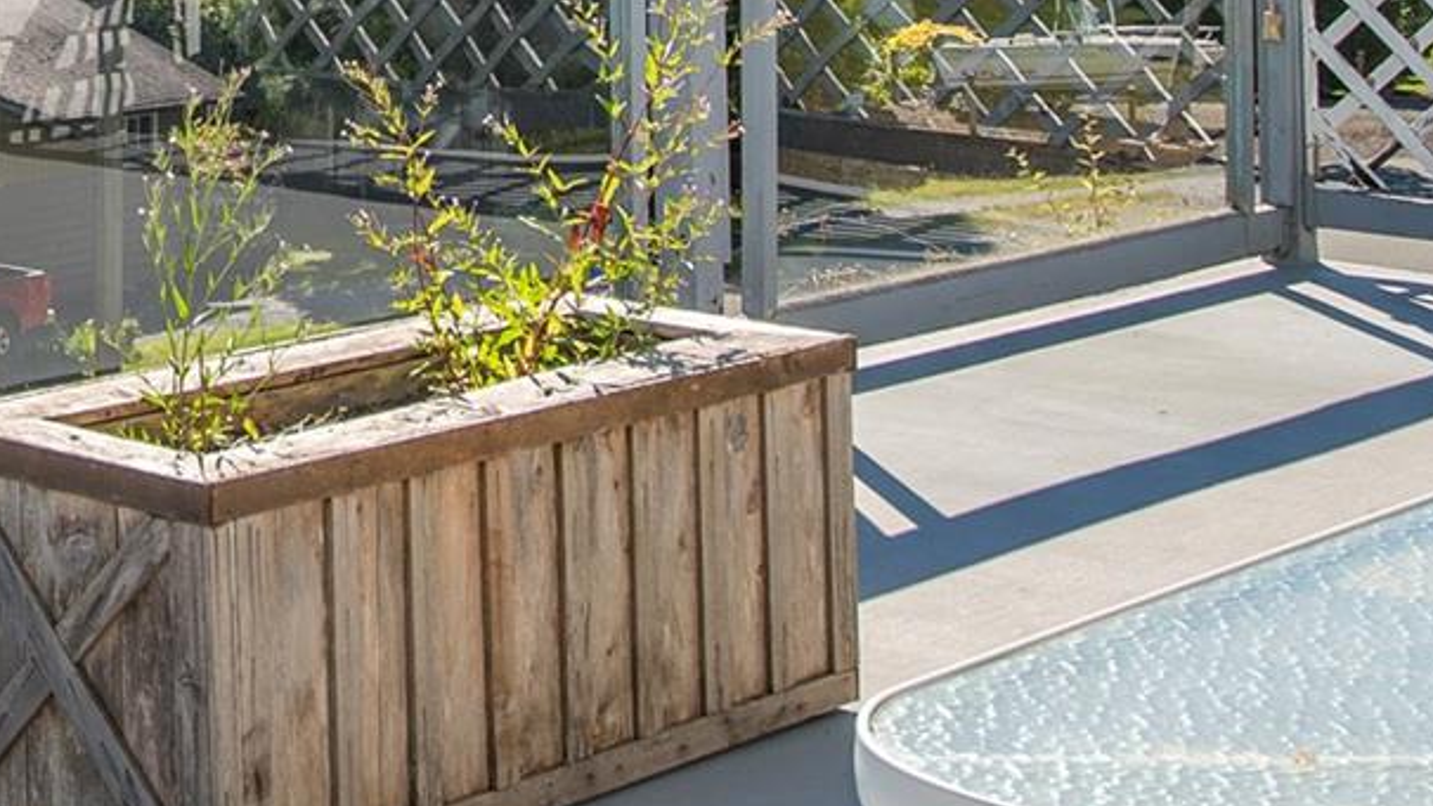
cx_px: -180
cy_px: -407
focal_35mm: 83
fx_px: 3154
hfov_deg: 23.8
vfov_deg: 13.7
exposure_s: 1/640
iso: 200
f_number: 8
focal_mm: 20
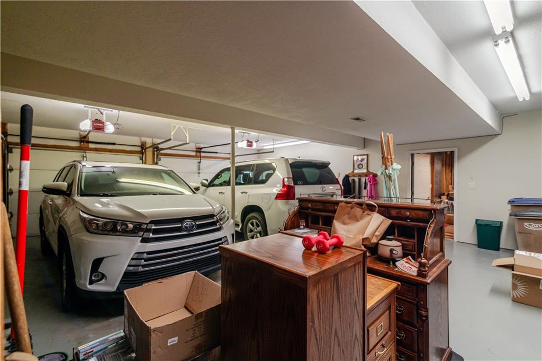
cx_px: 271
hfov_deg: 96.8
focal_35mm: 16
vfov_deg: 73.7
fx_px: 241
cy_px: 180
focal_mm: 16
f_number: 4
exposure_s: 1/250
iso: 640
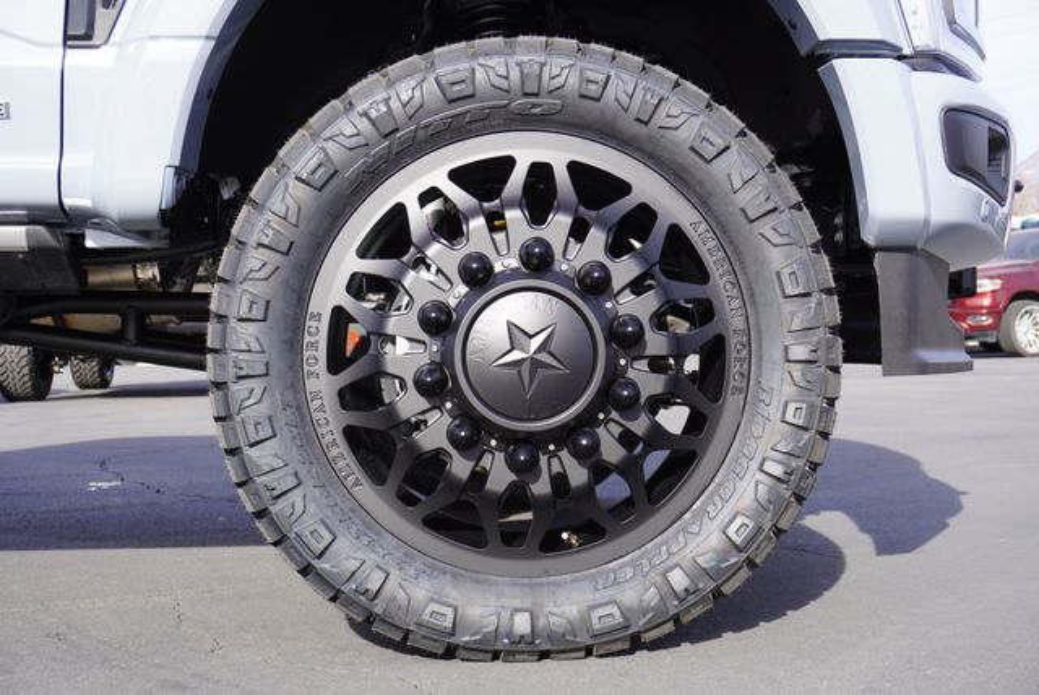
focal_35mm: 51
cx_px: 520
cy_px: 348
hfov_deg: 38.8
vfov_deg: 26.5
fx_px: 1473
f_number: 8
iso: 100
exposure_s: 1/100
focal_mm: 34
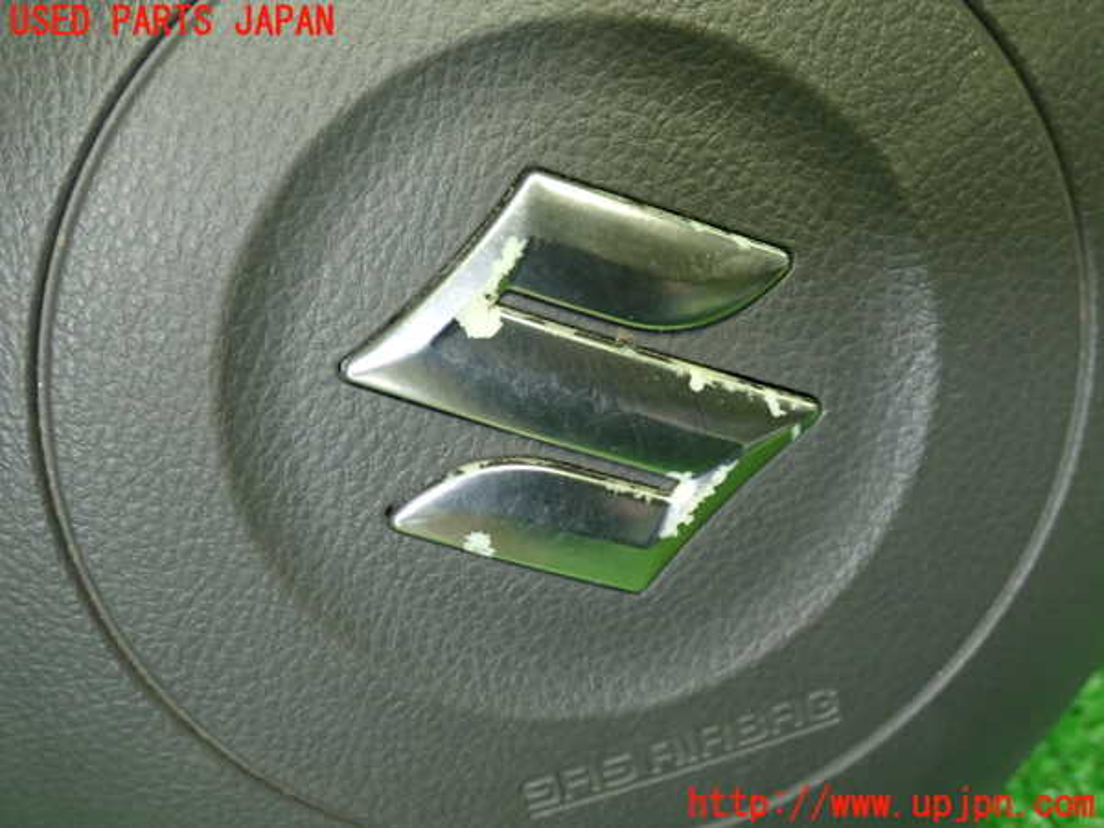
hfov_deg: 42.9
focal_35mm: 44
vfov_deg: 32.9
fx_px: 1403
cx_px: 552
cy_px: 414
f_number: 2.9
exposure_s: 1/40
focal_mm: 7.84
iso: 500
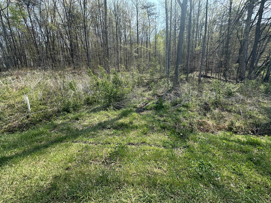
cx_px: 136
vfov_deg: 85.7
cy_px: 102
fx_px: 110
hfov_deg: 102.1
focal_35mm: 14
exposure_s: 1/666
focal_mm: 2.22
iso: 40
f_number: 2.2
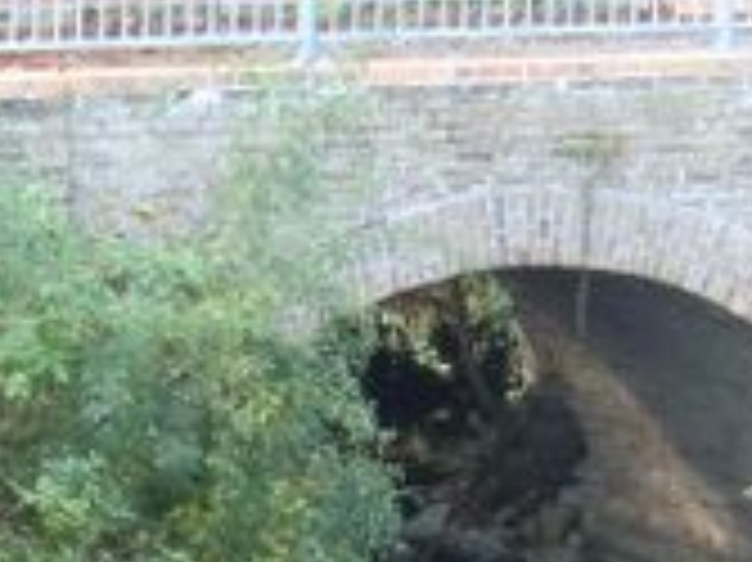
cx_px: 518
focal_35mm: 390
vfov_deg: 3.8
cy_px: 299
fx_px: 8466
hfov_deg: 5.1
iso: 250
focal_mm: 18.8
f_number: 5
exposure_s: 1/100
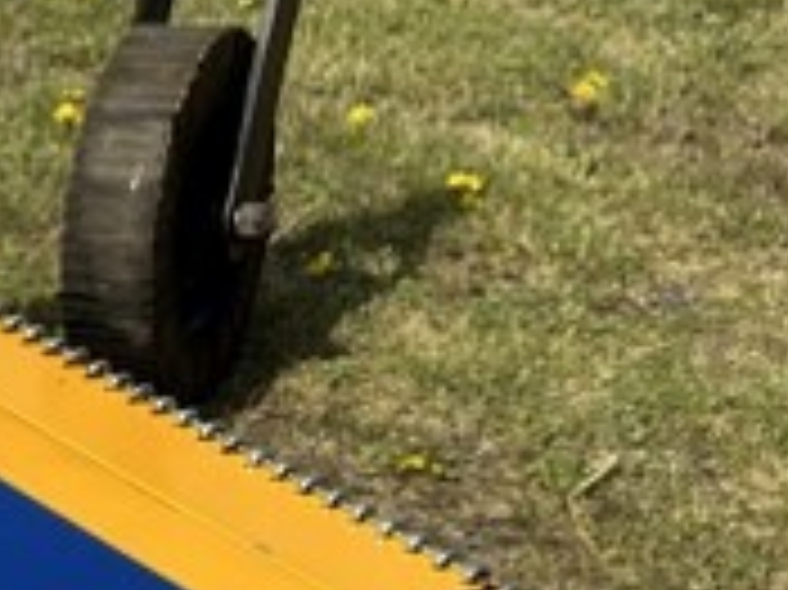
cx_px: -347
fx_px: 2502
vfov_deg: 12.3
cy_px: 1076
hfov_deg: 16.5
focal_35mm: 110
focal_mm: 6.86
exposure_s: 1/6211
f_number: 1.78
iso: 80
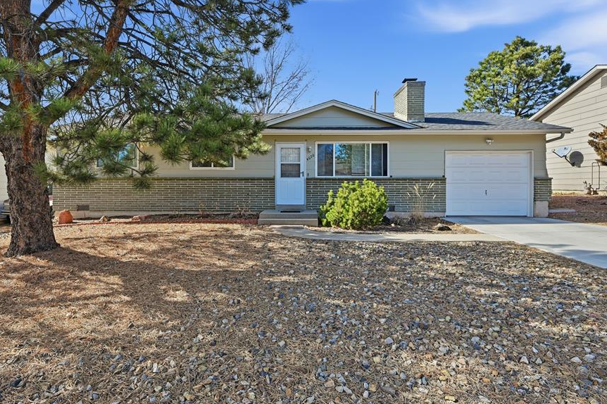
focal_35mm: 19
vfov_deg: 64.3
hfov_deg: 86.9
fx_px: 320
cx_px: 294
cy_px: 179
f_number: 11
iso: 100
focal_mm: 16
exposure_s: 1/80
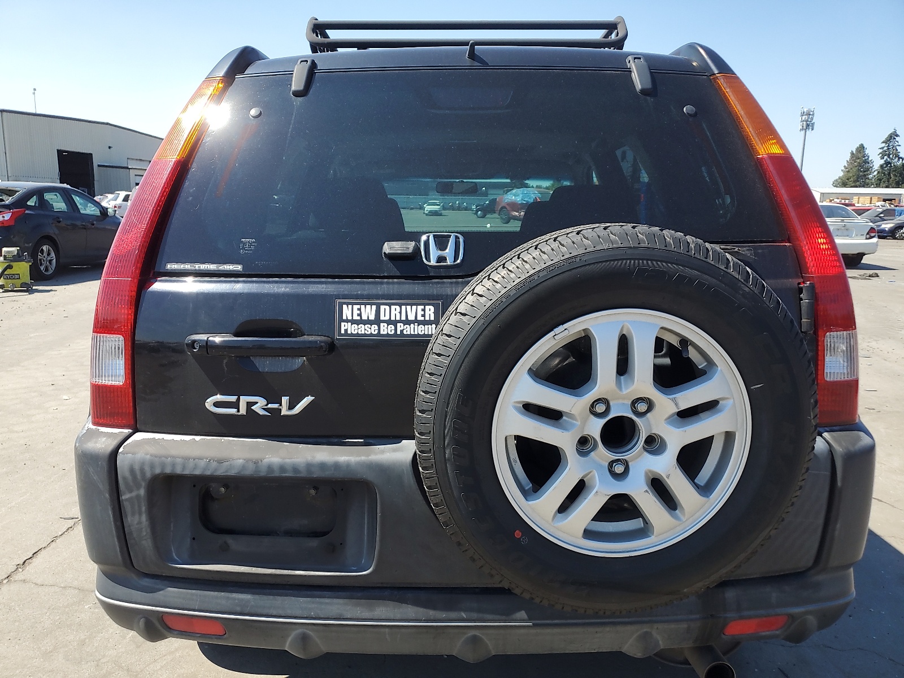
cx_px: 452
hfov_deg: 67.3
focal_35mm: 26
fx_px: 679
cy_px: 339
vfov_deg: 53.1
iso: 50
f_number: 1.5
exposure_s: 1/2000
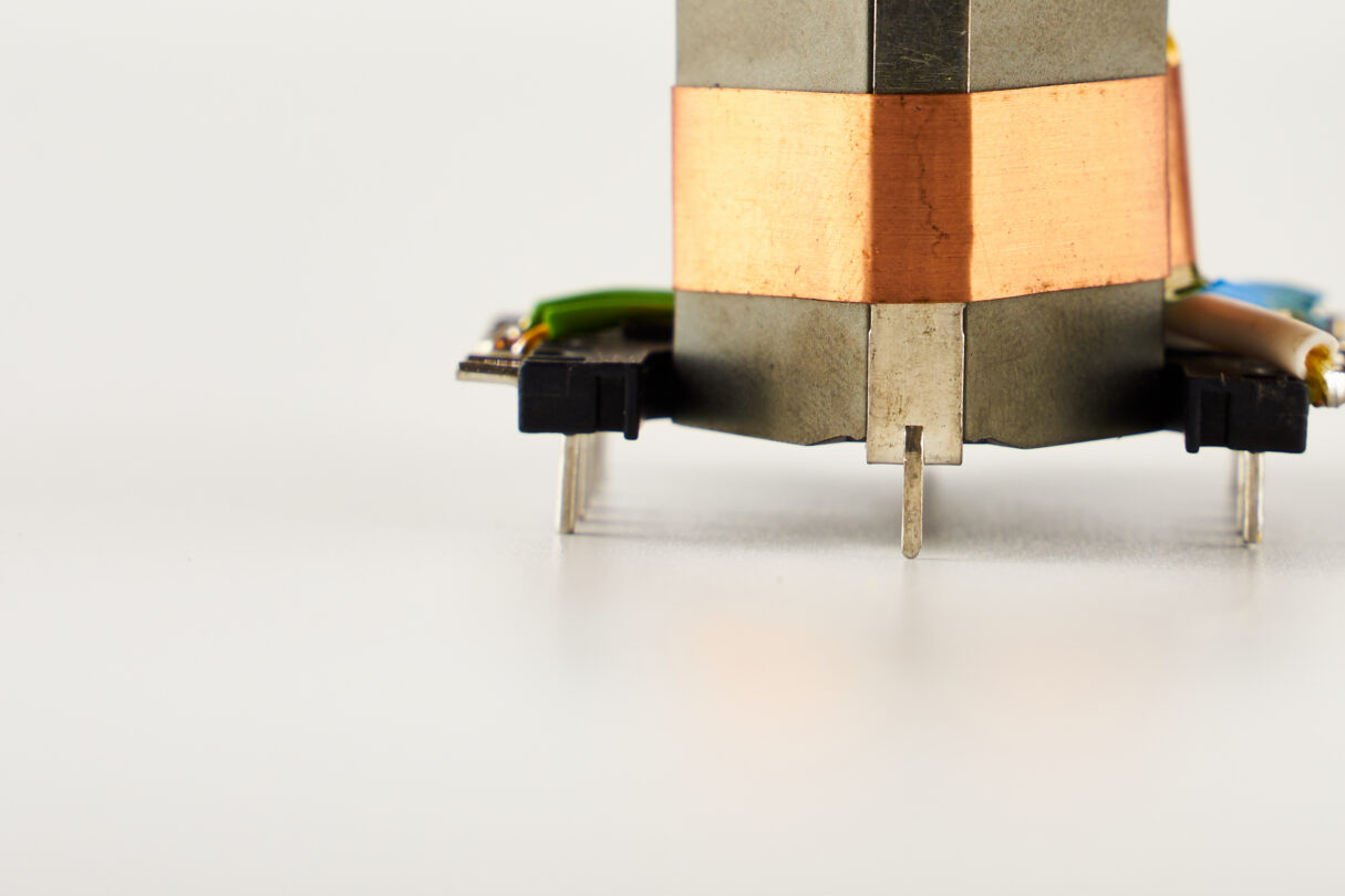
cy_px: 95
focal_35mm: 158
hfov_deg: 13.0
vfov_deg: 8.7
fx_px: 5903
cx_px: 930
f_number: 8
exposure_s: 1/40
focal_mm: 75
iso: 125
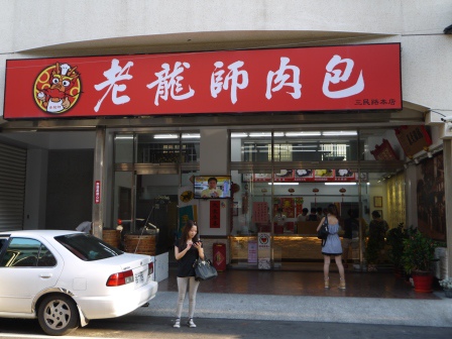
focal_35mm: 38
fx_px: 496
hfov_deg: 49.0
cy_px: 170
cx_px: 226
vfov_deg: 37.7
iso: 160
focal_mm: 19
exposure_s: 1/100
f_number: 4.5
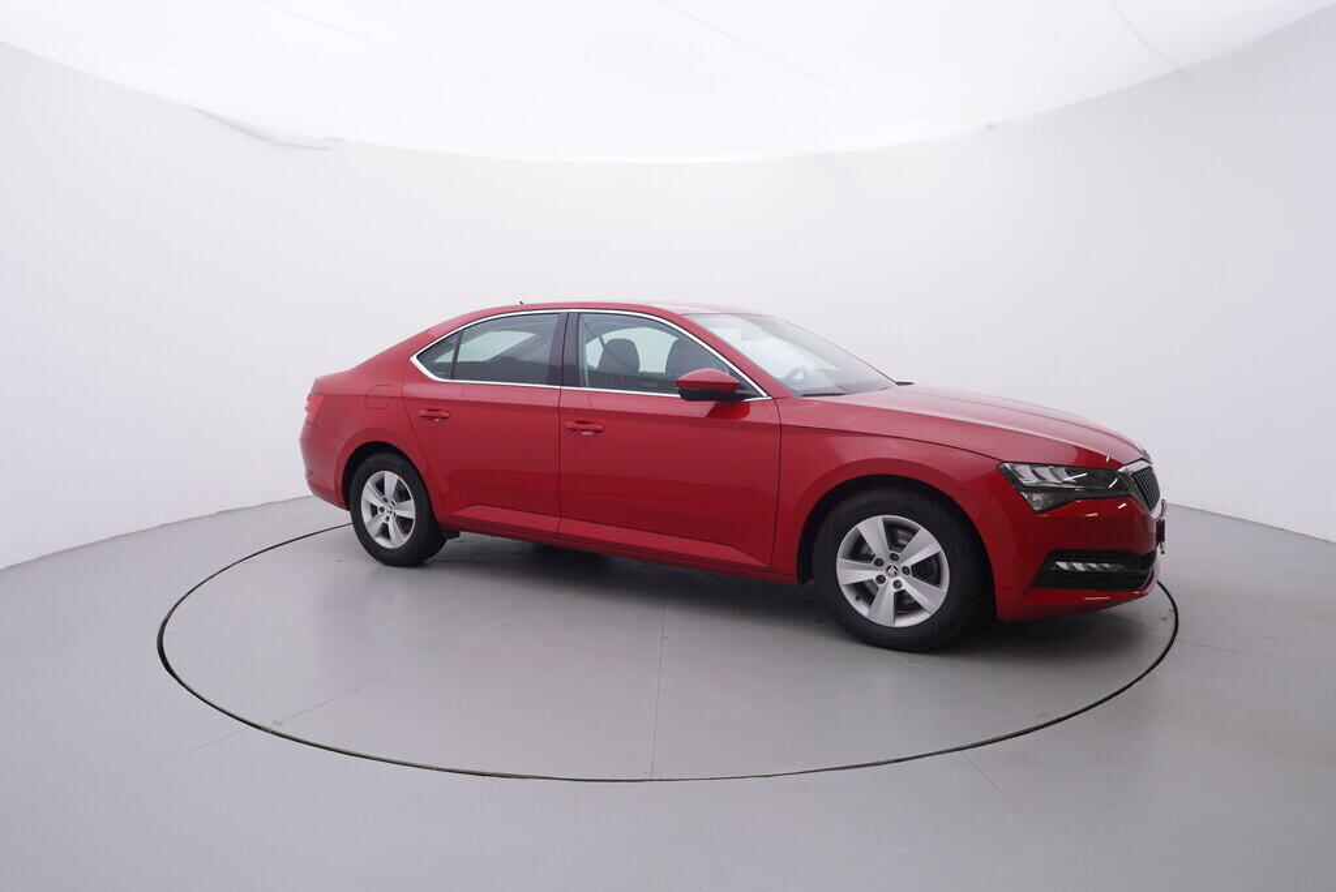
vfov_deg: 56.2
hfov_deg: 77.3
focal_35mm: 22
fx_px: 835
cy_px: 446
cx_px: 668
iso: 200
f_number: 5
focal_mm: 15
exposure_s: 1/80
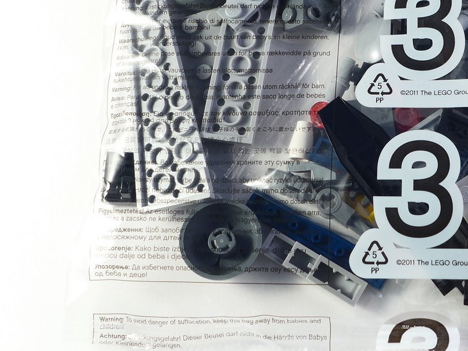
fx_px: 1366
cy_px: 51
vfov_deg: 14.5
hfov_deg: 19.1
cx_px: 412
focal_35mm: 101
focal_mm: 9.8
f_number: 4.5
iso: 80
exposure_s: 1/2
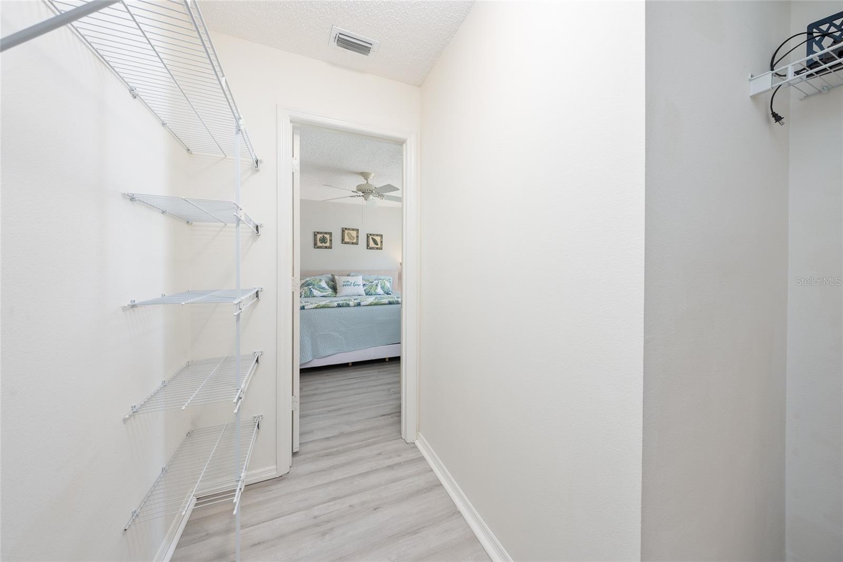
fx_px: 281
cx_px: 422
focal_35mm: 12
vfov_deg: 90.0
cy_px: 281
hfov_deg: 112.6
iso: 320
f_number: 8
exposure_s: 1/6
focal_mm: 12
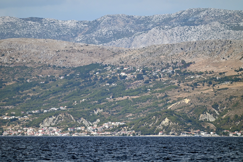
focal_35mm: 300
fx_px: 2025
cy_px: 81
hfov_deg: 6.9
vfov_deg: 4.6
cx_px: 122
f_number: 5.6
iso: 250
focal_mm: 300
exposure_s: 1/2500
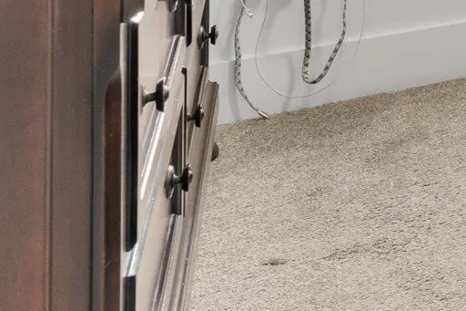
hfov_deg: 13.5
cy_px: -356
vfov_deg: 13.4
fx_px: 1087
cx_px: 1223
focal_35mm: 84
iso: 125
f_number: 9
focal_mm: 14
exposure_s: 1/6
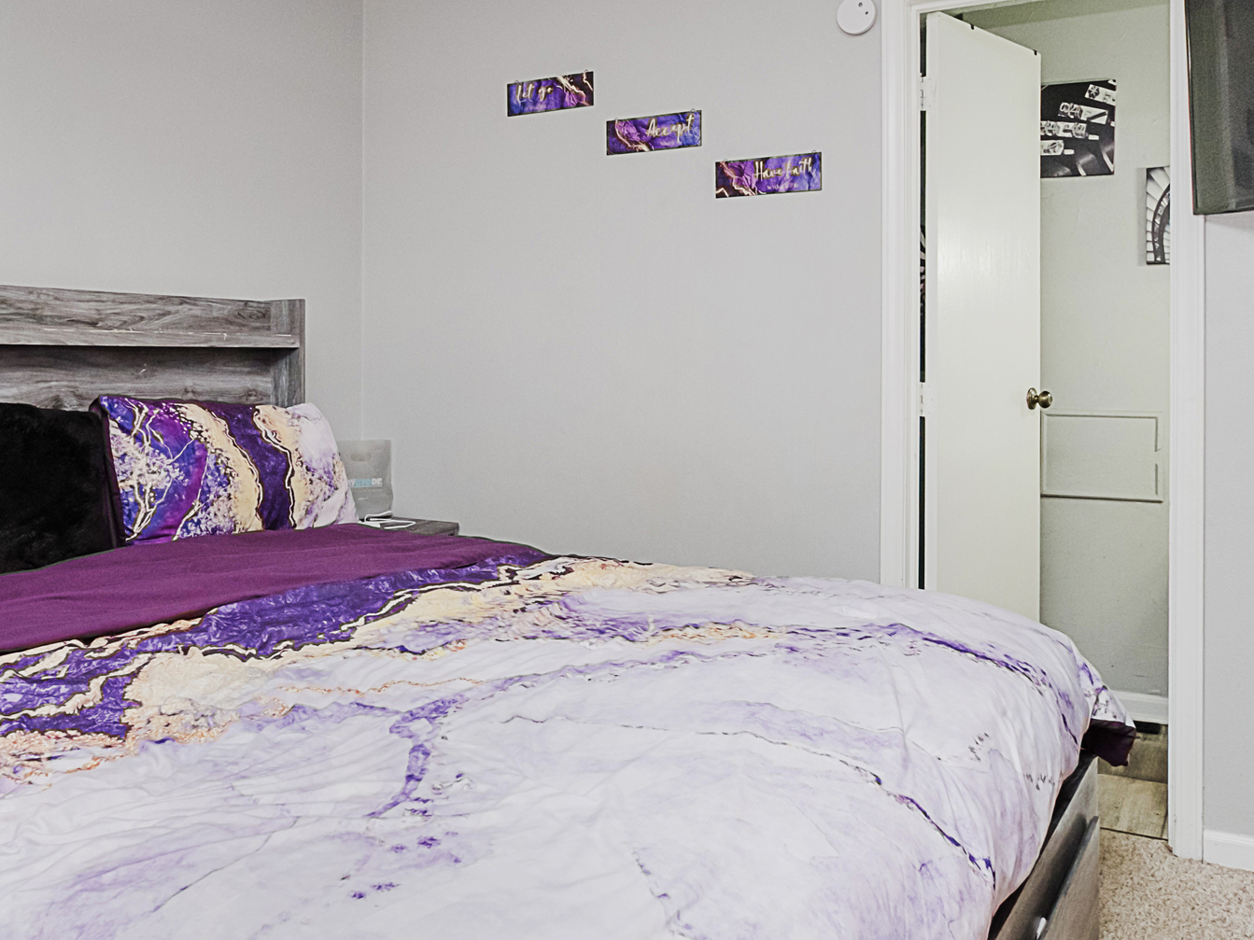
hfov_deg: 55.2
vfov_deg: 42.7
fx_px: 1195
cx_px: 542
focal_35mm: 33
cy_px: 361
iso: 500
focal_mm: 10
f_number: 4
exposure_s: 1/40
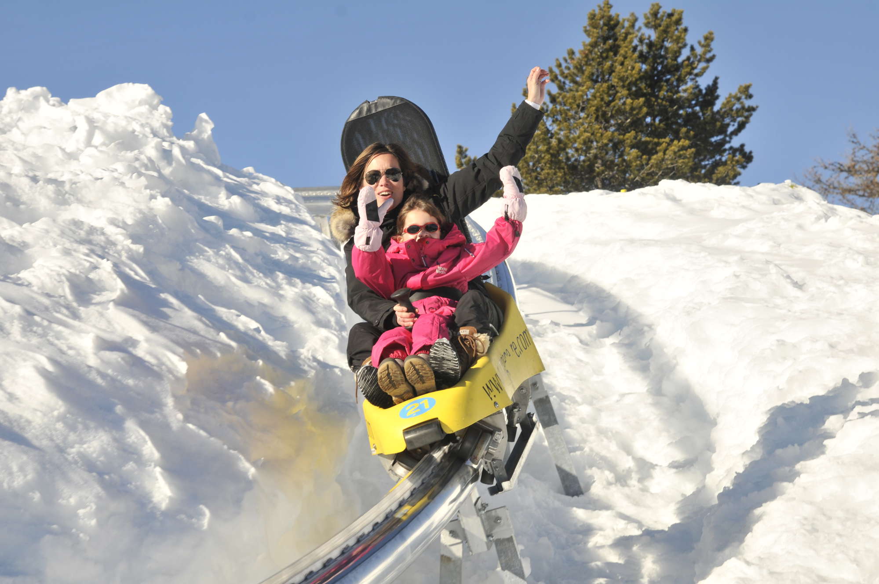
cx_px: 440
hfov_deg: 16.7
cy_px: 292
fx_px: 3000
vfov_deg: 11.1
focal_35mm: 123
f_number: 8
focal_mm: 82
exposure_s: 1/500
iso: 200
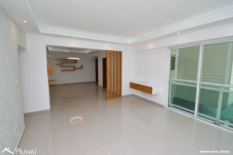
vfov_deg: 77.3
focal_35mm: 15
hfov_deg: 100.4
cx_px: 116
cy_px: 78
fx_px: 97
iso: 800
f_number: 11
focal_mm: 10
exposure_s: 1/100
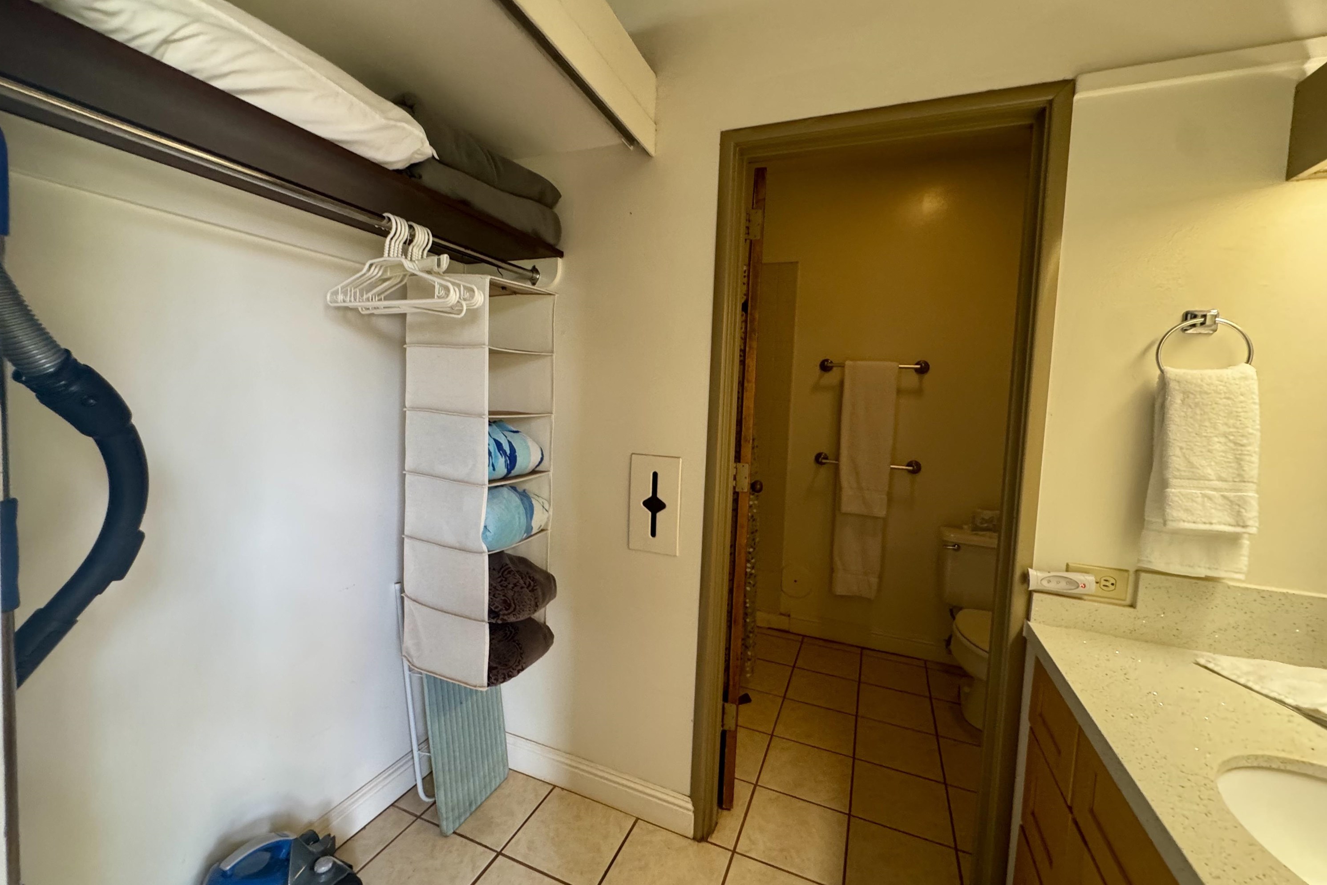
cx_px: 644
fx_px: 553
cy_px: 427
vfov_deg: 77.3
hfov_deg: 100.4
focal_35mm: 15
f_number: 2.2
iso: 250
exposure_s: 1/60
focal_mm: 2.22
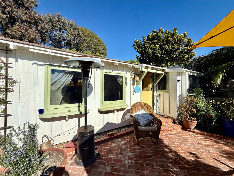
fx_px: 95
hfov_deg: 102.1
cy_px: 88
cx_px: 117
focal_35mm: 14
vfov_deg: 85.7
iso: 50
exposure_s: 1/5155
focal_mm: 2.22
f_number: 2.2
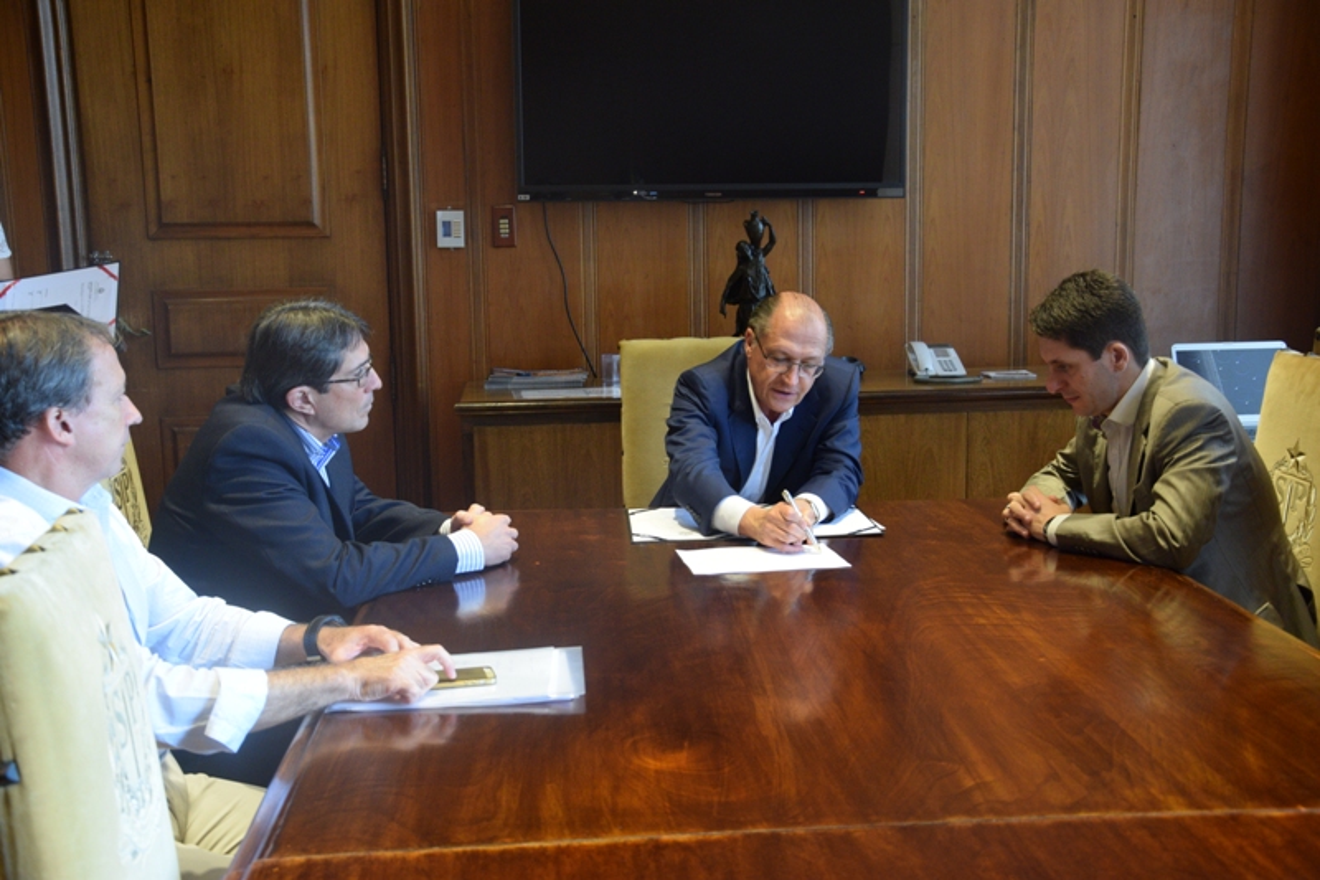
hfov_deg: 46.4
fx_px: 1540
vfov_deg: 31.9
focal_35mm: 42
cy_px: 440
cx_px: 660
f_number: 4
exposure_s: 1/60
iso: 1250
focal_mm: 28
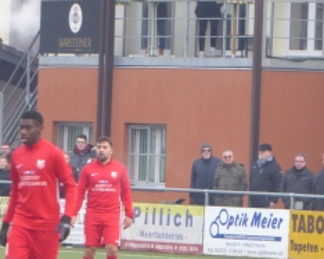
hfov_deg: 2.8
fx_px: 6719
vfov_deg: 2.2
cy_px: 109
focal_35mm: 701
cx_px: 212
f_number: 6
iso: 400
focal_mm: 66.8
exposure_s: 1/100
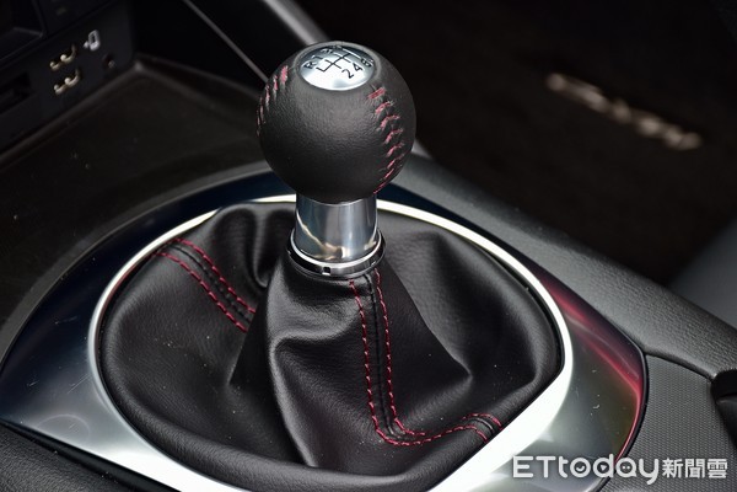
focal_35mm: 128
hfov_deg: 16.1
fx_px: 2610
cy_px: 246
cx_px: 368
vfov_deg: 10.8
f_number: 8
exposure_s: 1/60
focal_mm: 85
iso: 125
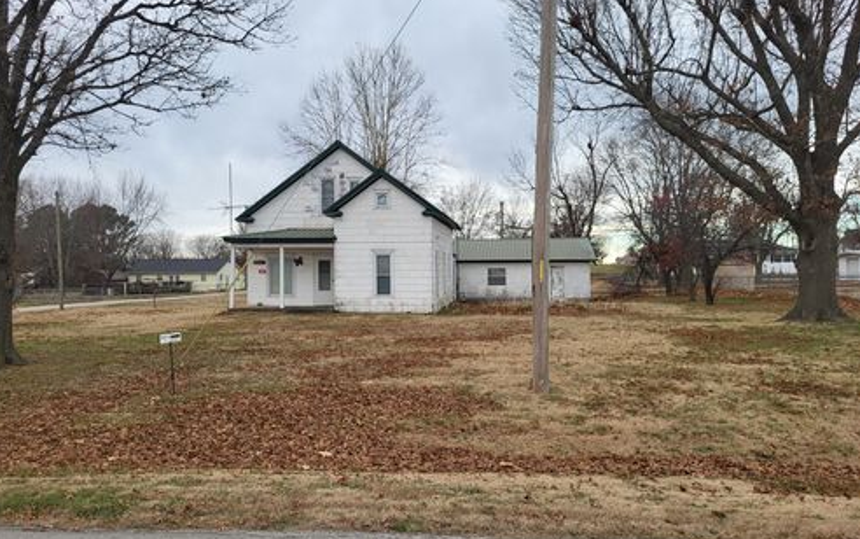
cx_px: 428
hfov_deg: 66.4
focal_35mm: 28
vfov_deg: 44.6
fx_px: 657
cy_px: 272
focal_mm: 5.4
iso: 40
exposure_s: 1/141
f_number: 1.8
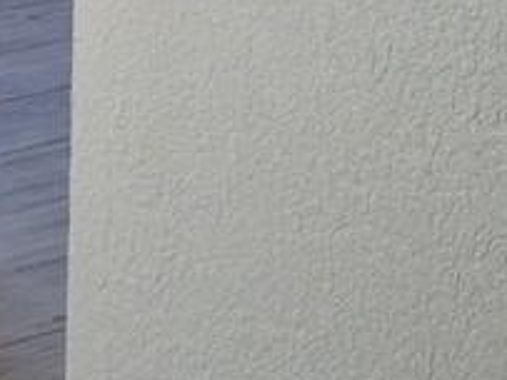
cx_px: -707
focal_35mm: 197
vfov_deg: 6.9
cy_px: -668
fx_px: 2884
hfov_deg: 9.1
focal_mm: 4.69
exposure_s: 1/50
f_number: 1.8
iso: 250
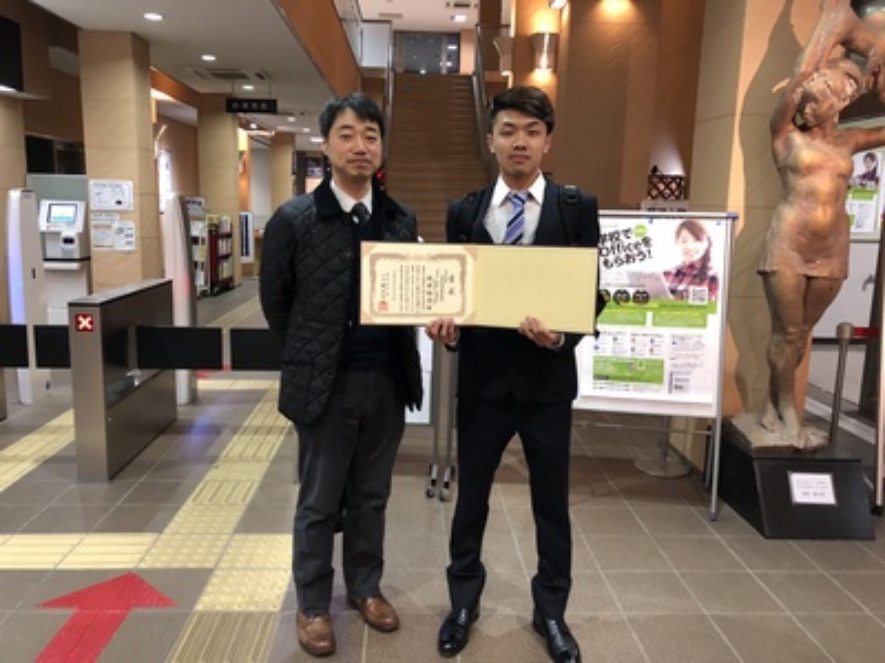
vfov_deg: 49.7
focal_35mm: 28
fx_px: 716
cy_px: 332
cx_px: 442
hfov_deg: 63.4
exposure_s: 1/15
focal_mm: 3.99
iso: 80
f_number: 1.8
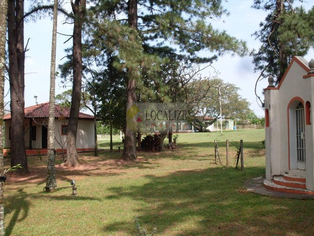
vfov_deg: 37.7
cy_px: 118
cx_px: 157
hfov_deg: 49.0
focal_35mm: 38
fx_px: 345
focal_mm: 6.3
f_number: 8.4
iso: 80
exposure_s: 1/90
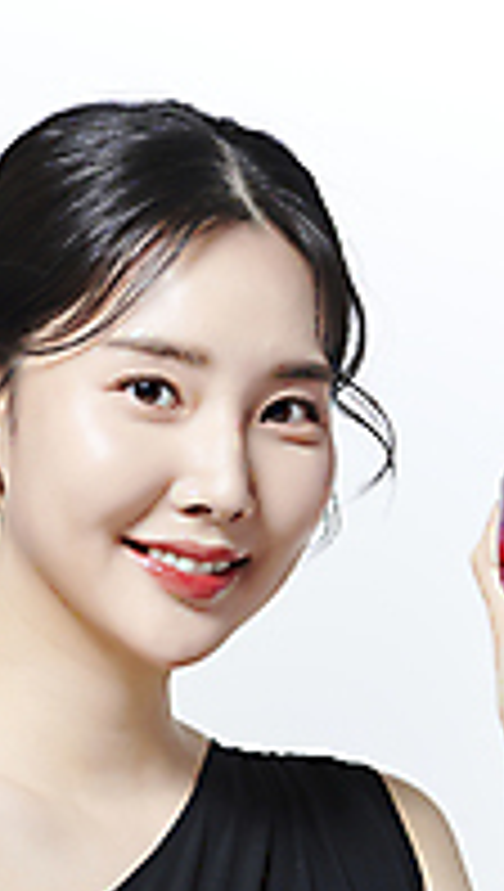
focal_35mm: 222
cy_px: 724
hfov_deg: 5.5
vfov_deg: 9.7
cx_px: 245
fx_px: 5252
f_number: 13
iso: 64
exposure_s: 1/125
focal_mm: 105
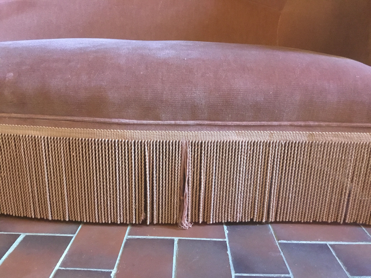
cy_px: 139
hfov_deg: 58.4
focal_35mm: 31
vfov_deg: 45.4
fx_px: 332
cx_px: 186
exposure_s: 1/17
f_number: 2.4
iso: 500
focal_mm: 3.3
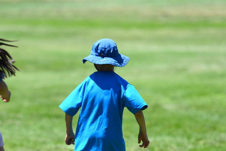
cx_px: 86
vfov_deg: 2.8
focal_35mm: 496
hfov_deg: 4.2
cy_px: 110
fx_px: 3115
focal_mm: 200
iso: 100
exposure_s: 1/1000
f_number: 3.2
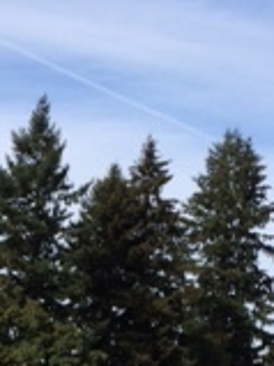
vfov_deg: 15.3
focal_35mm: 117
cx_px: -74
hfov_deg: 12.3
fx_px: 1236
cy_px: 582
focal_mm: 4.15
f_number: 2.2
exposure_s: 1/2283
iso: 32
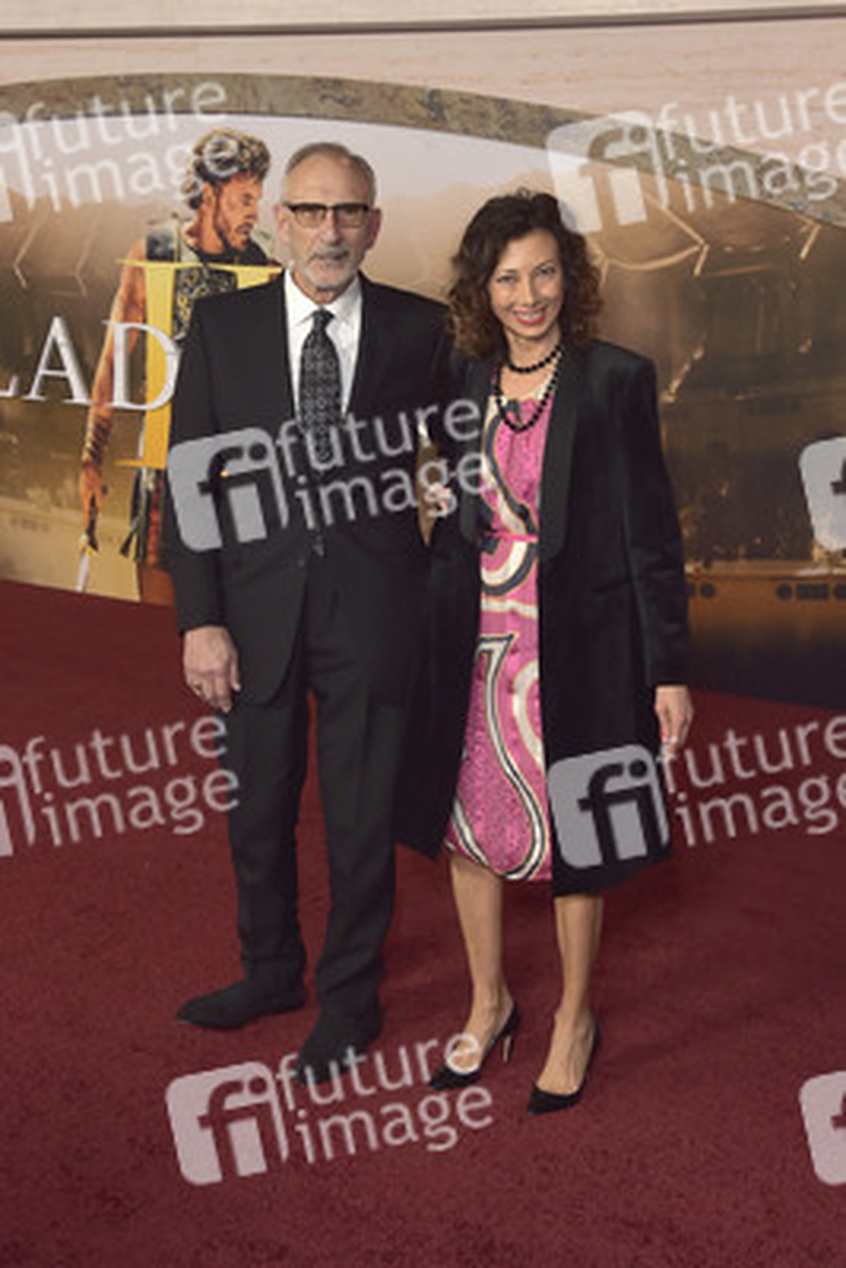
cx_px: 423
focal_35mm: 40
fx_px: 1409
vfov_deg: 48.4
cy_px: 634
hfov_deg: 33.4
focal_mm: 40
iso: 800
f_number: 6.3
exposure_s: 1/250
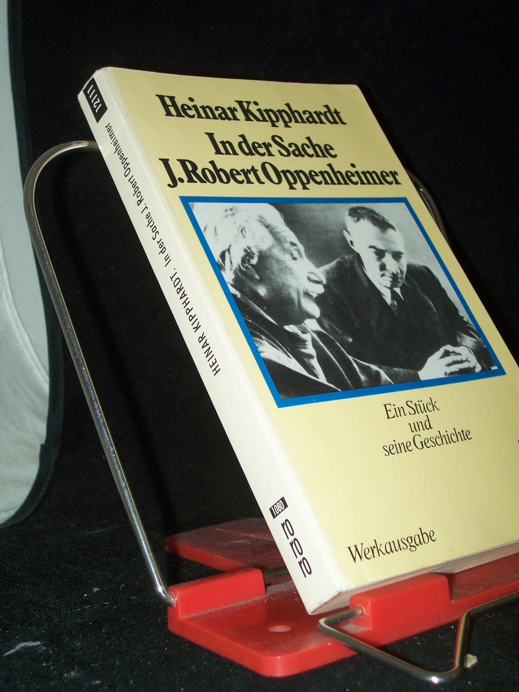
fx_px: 1060
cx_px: 260
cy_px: 346
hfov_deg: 27.5
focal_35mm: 53
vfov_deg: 36.2
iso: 80
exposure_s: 1/80
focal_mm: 8.7
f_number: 3.2
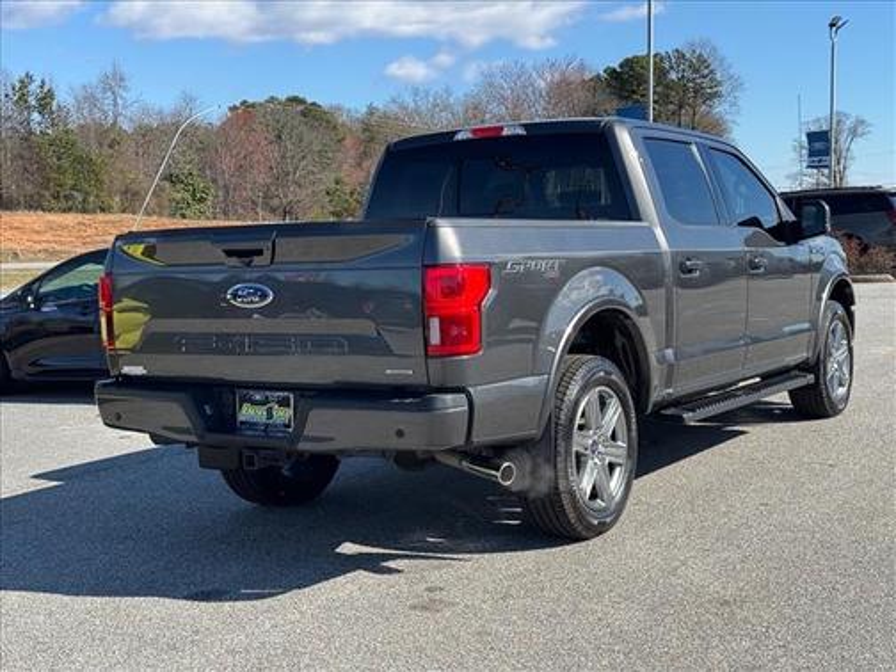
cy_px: 336
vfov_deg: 30.3
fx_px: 1242
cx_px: 448
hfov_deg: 39.7
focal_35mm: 48
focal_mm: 6.76
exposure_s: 1/2110
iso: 64
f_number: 1.78
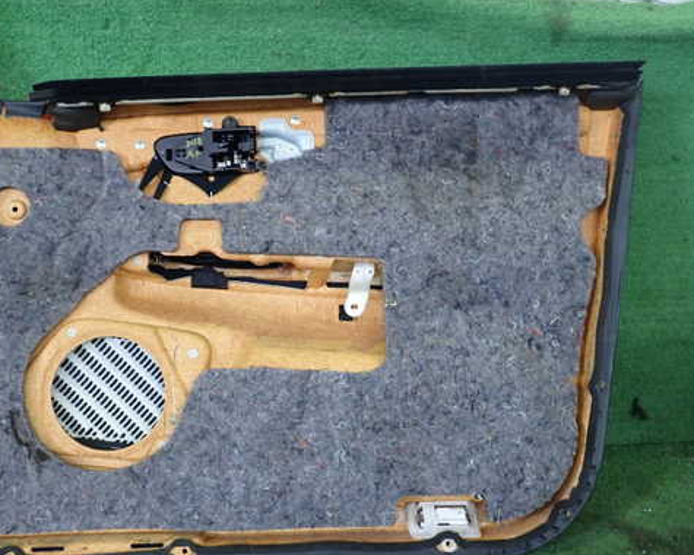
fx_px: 760
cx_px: 263
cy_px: 291
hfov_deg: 48.6
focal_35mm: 37
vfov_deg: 40.1
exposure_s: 1/30
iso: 200
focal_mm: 5.4
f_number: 2.3
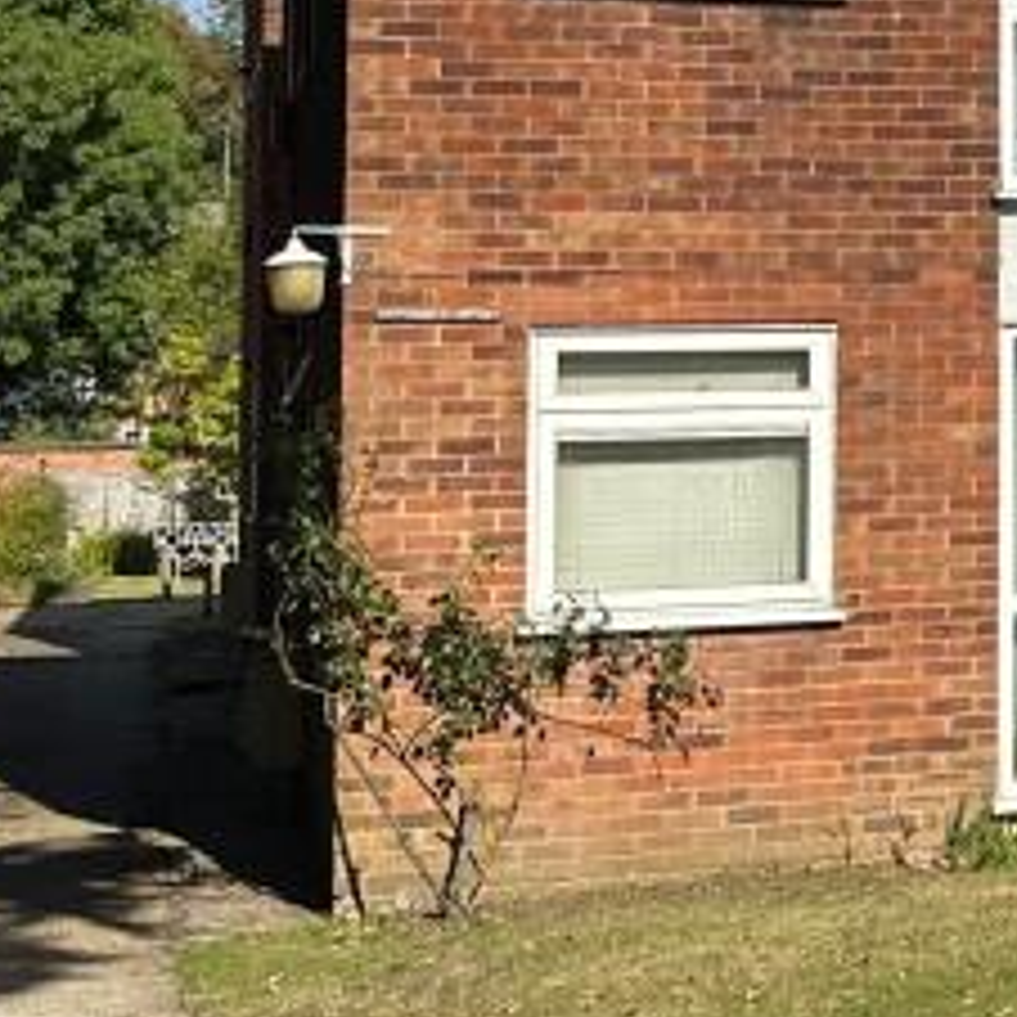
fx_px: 3191
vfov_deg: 17.8
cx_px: 1593
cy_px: 108
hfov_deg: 16.3
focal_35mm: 96
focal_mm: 6.86
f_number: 1.78
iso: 80
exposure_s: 1/7042
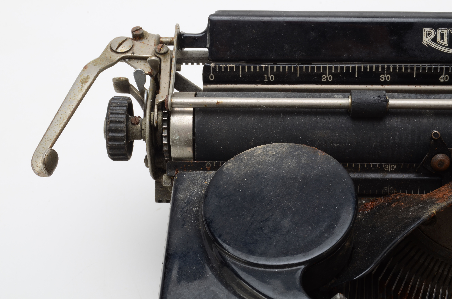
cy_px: 150
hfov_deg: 24.7
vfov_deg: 16.5
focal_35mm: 82
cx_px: 226
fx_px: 1034
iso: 100
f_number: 20
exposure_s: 1/160
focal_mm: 55
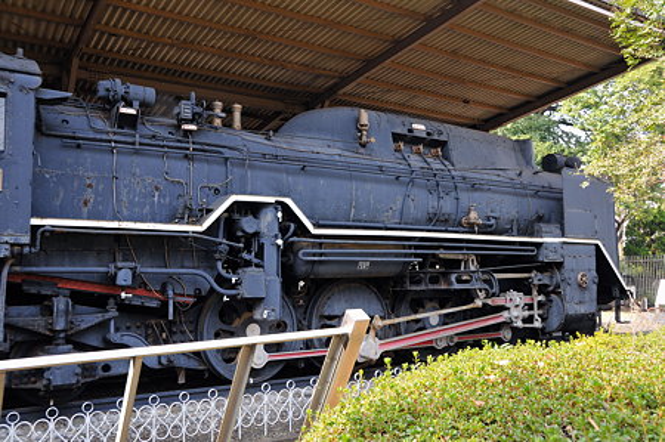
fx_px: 609
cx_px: 332
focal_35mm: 33
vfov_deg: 39.9
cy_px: 221
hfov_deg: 57.3
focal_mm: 22
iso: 400
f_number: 6.3
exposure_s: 1/160
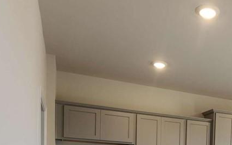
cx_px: 218
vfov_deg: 31.1
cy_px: 181
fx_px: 209
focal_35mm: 33
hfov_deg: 50.1
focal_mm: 2.2
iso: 50
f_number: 2.2
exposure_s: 1/60
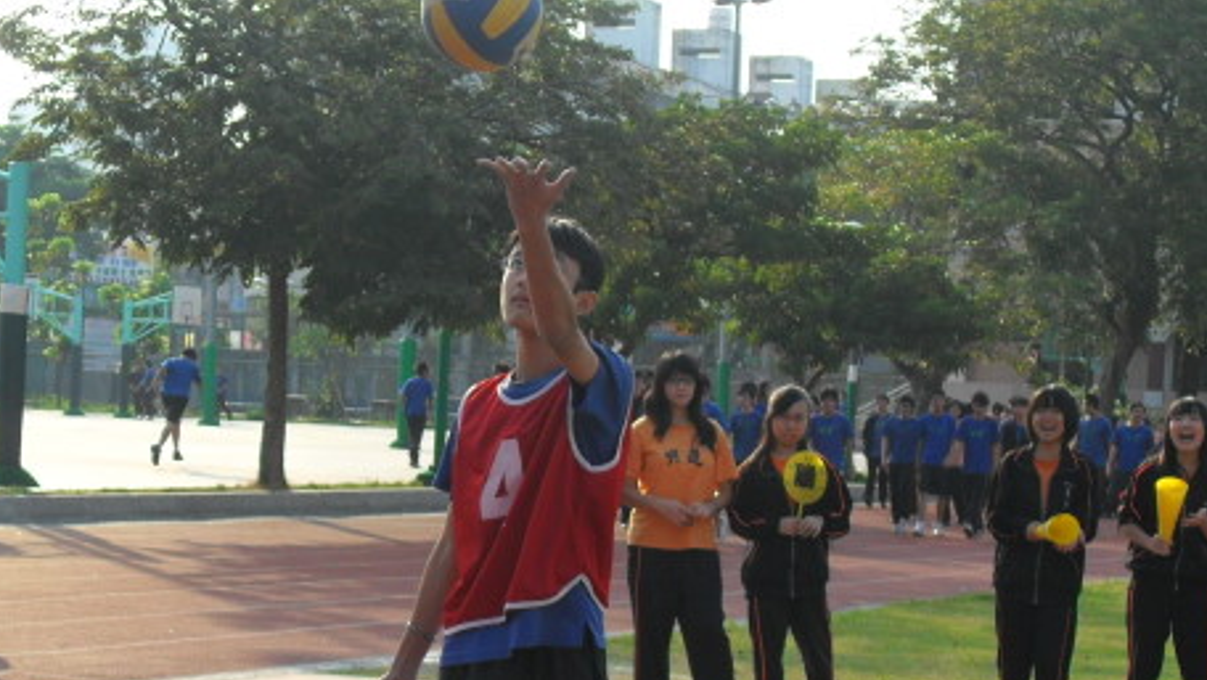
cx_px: 593
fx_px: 3426
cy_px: 590
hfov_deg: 20.0
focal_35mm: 107
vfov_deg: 11.3
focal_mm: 12.3
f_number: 4
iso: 100
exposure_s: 1/500
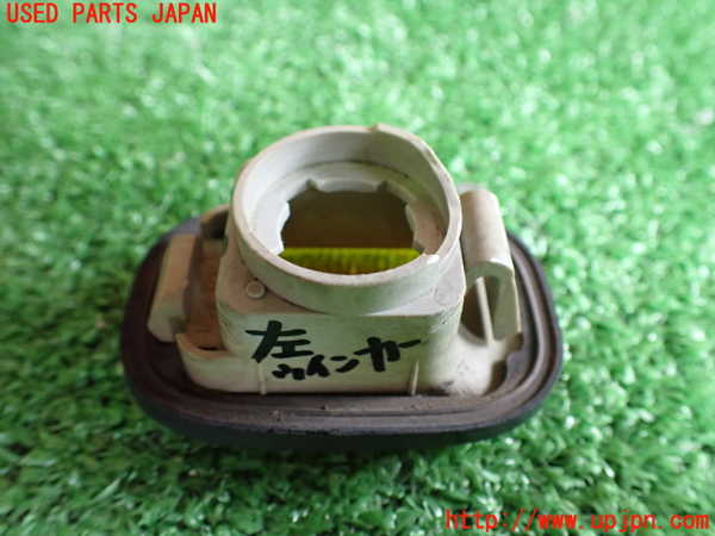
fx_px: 620
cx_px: 358
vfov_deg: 46.8
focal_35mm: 30
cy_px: 268
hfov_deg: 60.0
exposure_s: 1/30
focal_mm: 5.4
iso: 1000
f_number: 2.3
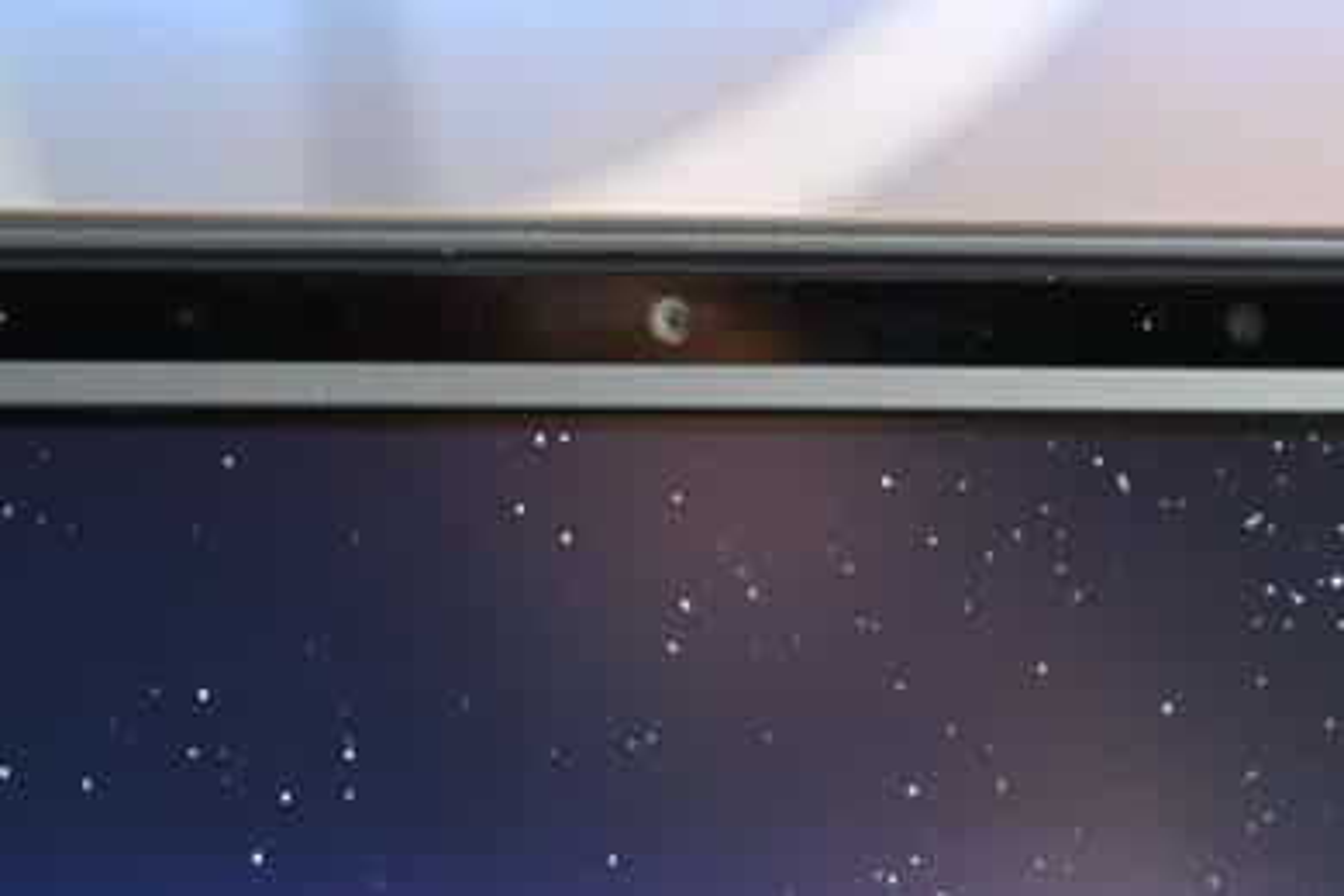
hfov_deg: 19.5
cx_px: 672
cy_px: 448
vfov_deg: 13.0
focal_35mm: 105
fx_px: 3920
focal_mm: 105
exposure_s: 1/30
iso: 8000
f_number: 11
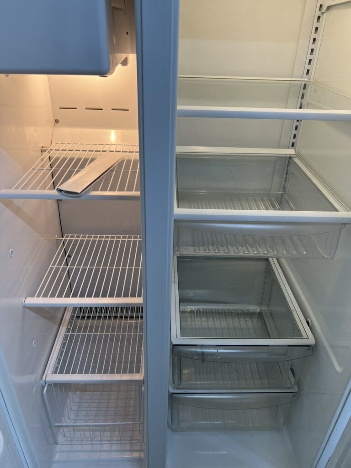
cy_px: 234
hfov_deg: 53.1
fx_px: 352
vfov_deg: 67.3
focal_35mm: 26
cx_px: 176
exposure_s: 1/120
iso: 64
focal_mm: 5.7
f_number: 1.5
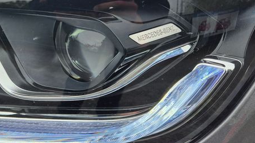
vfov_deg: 20.9
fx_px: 385
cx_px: 7
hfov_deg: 33.8
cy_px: 32
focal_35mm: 57
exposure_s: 1/674
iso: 25
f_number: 1.8
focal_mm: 5.4
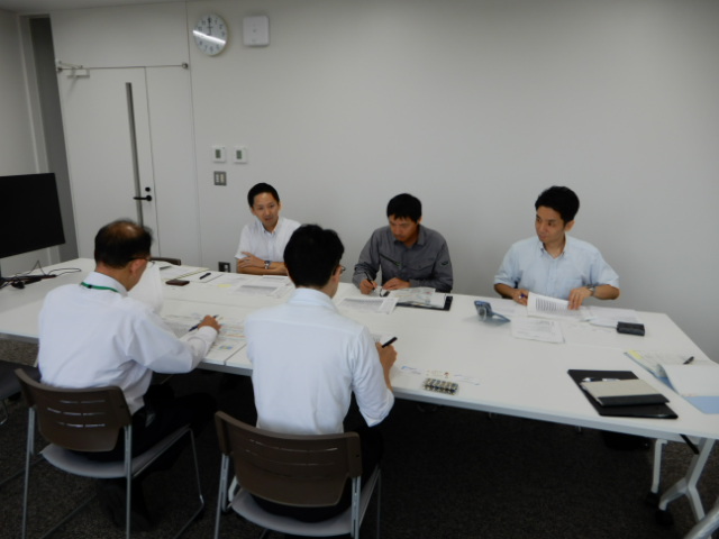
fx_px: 498
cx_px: 360
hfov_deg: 71.6
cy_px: 270
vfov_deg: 56.8
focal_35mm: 24
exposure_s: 1/50
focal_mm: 4.3
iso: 80
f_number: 3.4
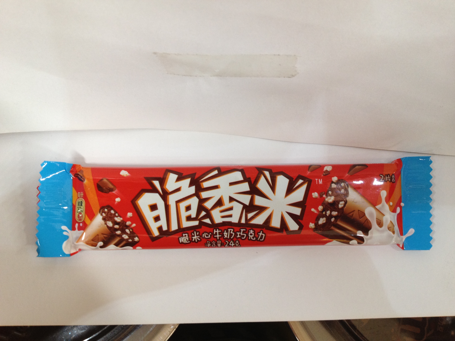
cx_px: 228
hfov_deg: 52.6
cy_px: 170
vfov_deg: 40.7
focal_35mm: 35
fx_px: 460
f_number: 2.4
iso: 100
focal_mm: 4.28
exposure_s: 1/20
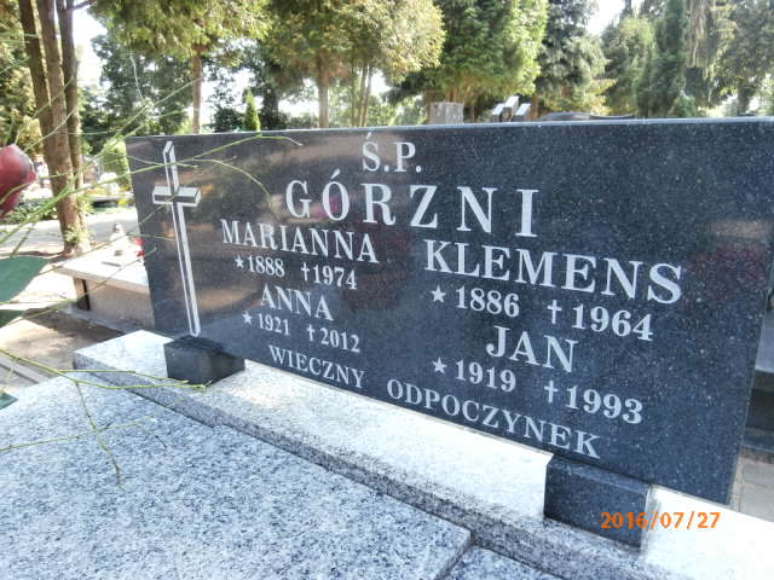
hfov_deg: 69.4
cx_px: 387
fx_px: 559
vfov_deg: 54.9
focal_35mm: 25
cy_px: 290
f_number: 3.2
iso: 100
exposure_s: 1/100
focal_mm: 4.43
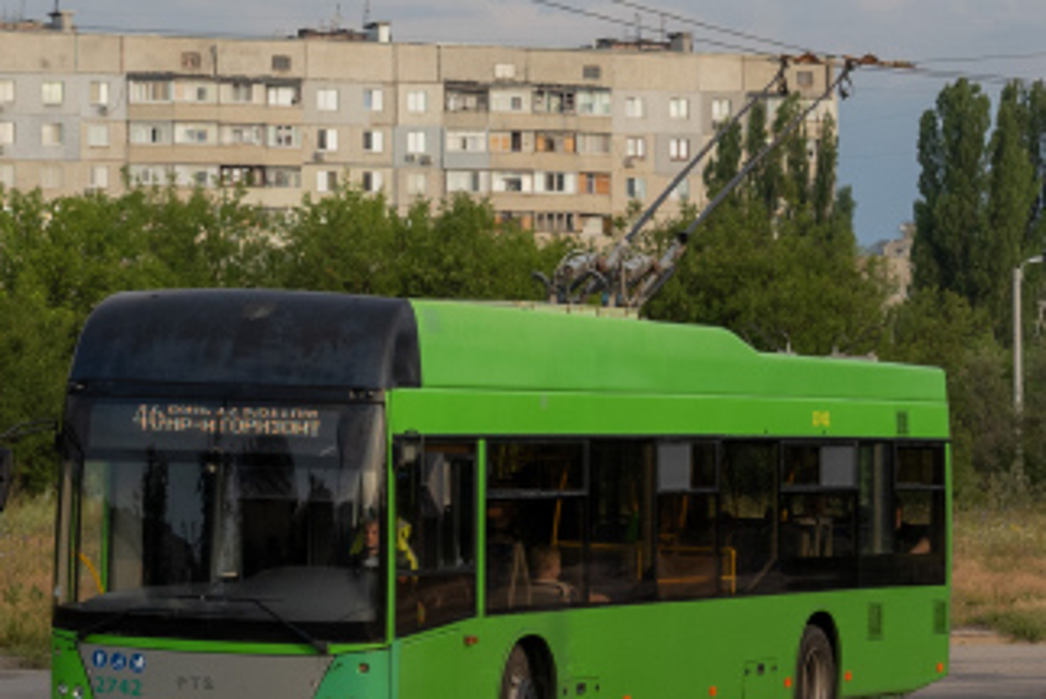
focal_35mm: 177
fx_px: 5147
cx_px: 301
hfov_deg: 11.6
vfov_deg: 7.7
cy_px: -58
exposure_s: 1/400
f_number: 7.1
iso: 320
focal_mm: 44
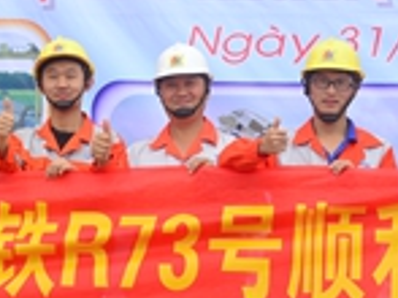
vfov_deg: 10.5
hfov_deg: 14.0
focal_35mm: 141
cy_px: 110
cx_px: 181
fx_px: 1620
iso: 200
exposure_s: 1/400
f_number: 9
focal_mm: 24
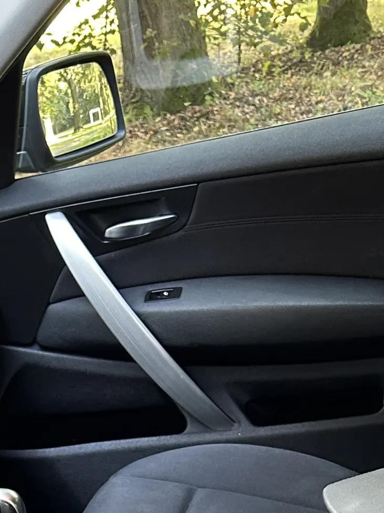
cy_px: 750
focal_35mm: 87
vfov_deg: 19.8
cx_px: -13
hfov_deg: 16.6
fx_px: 1287
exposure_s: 1/60
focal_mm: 5.7
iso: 160
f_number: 1.5
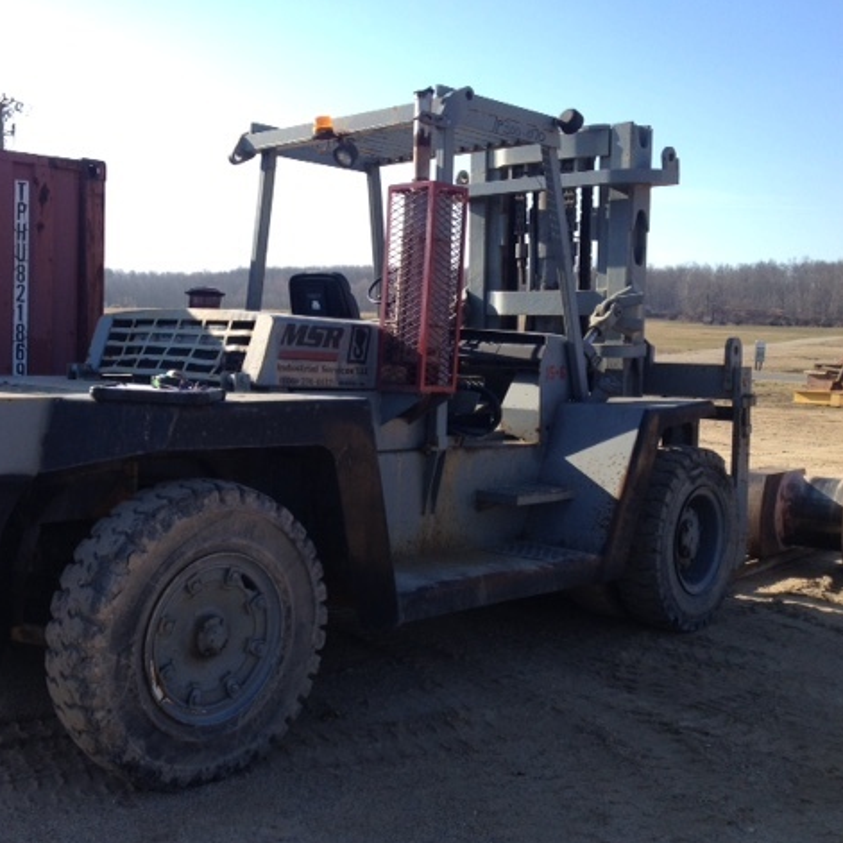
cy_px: 419
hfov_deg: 39.6
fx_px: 1157
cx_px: 295
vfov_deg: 40.0
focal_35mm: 42
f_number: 2.4
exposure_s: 1/812
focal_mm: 4.28
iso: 50
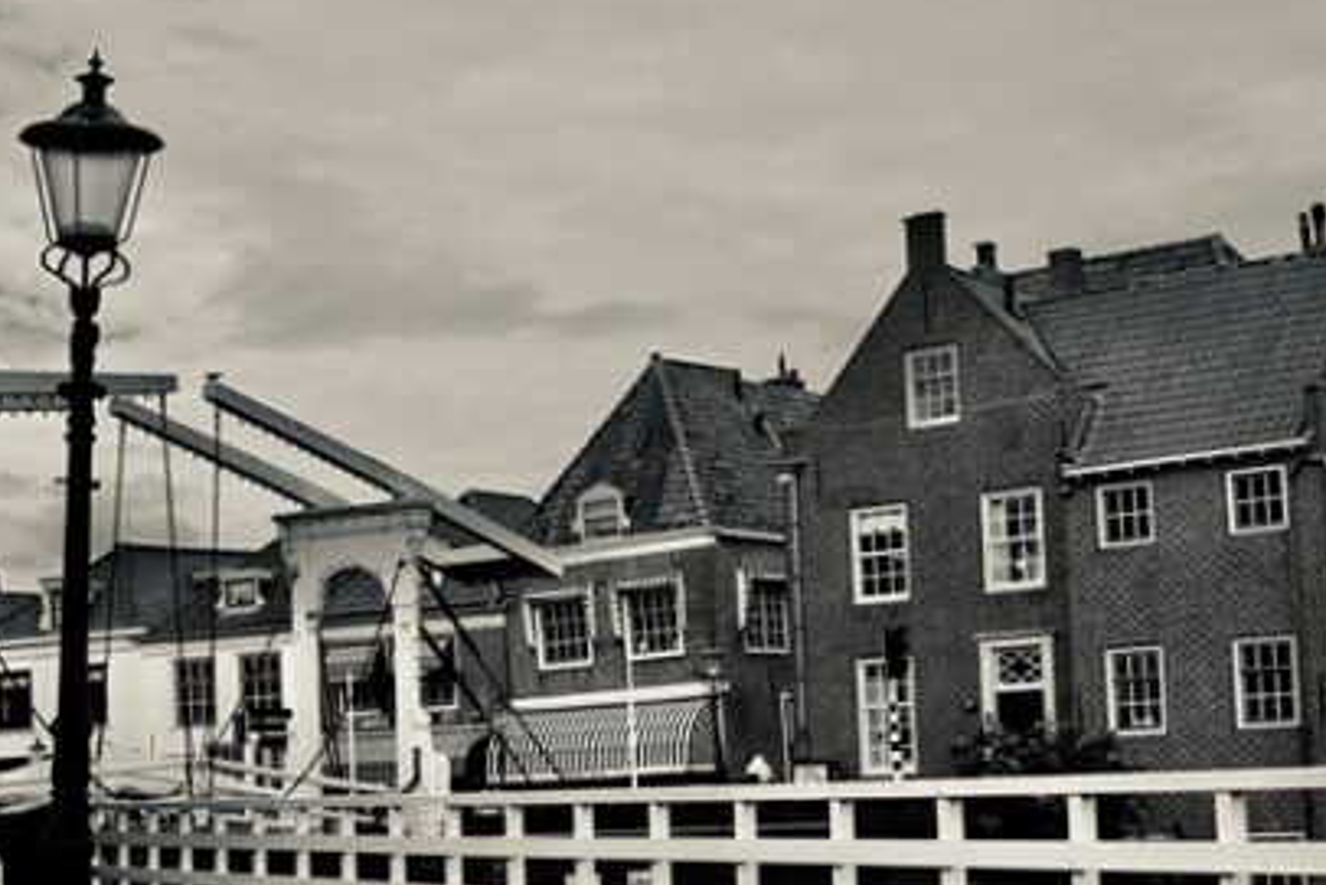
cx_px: 441
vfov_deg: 21.8
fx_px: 2284
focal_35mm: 62
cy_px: 630
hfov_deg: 32.1
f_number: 5.6
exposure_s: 1/320
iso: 100
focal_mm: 28
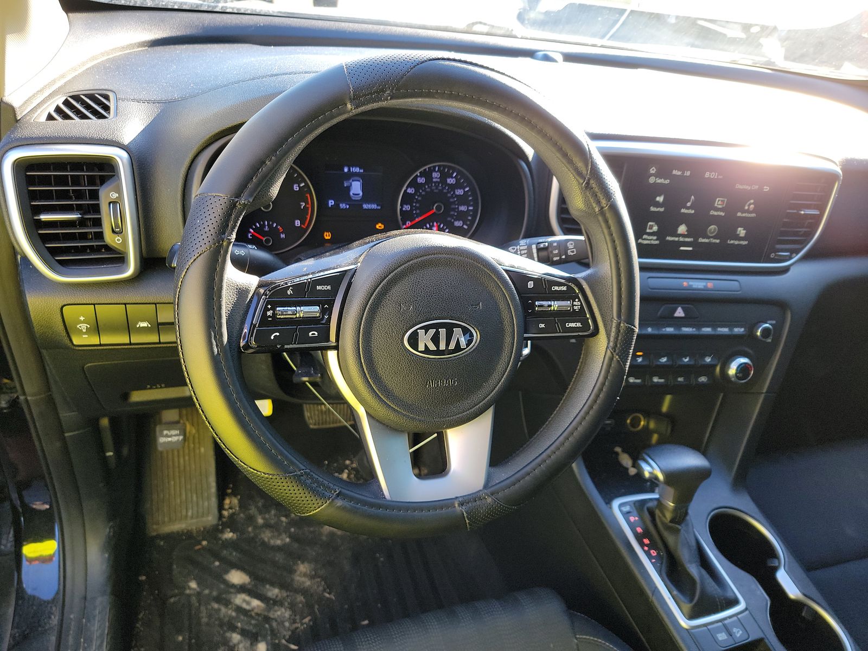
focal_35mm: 24
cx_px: 434
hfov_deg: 71.6
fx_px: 602
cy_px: 326
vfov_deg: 56.8
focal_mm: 6.7
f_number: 1.8
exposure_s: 1/59
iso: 100
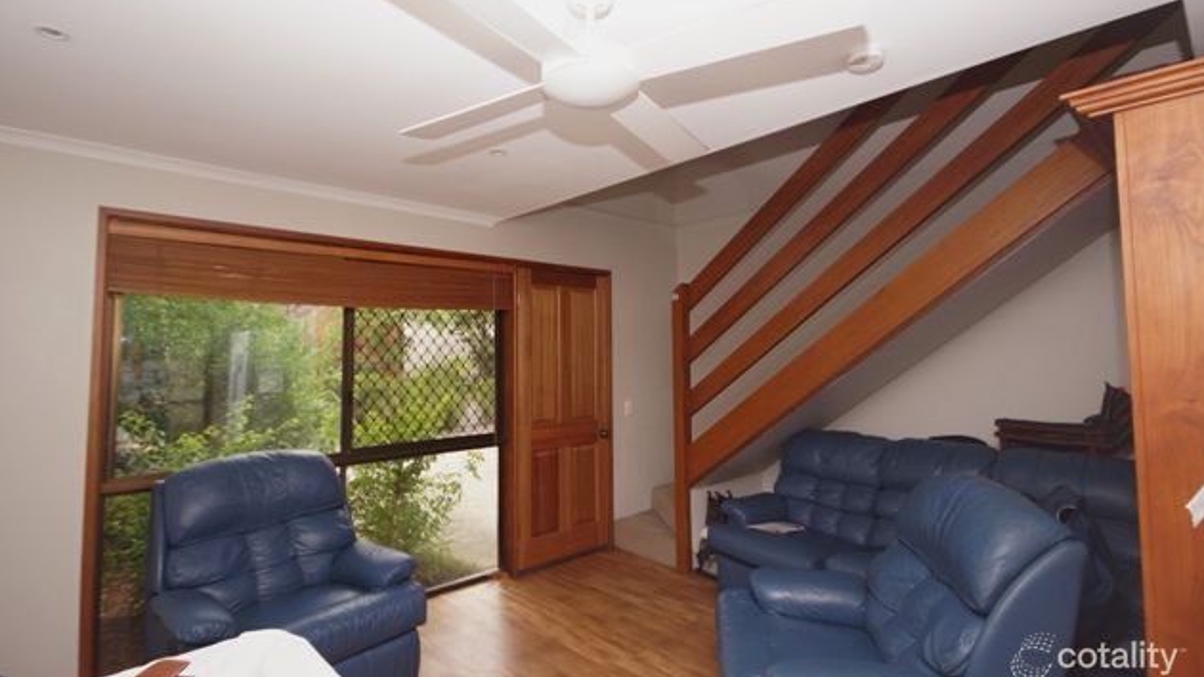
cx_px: 608
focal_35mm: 18
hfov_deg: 94.2
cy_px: 303
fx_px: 560
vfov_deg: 62.2
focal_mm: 11
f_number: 4.5
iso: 500
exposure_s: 1/60
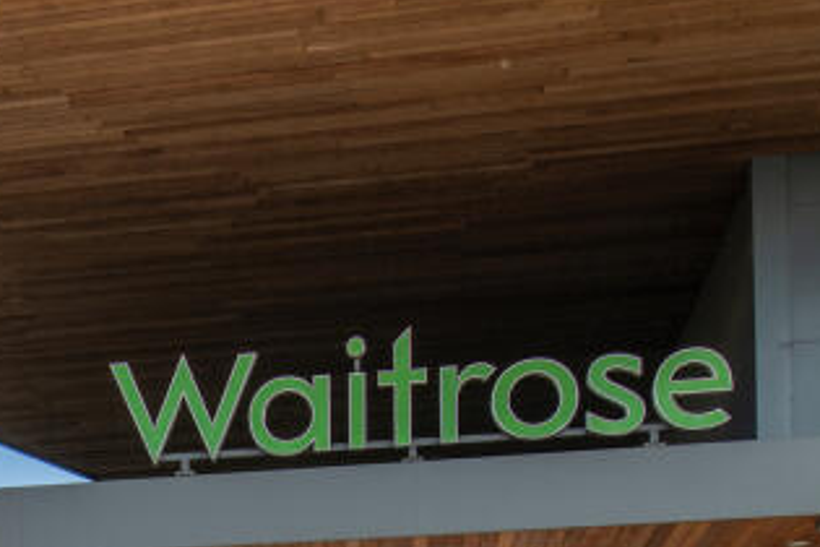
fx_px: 1777
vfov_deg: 17.2
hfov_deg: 24.1
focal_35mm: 78
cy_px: 520
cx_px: -102
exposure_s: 1/125
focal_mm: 24
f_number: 11
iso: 160
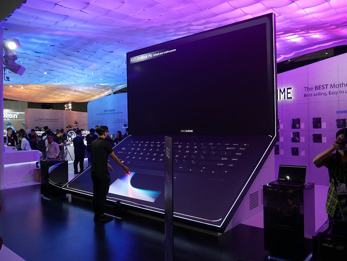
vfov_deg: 46.8
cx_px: 174
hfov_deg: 59.9
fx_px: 301
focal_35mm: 30
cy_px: 130
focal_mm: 15
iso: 200
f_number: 3.6
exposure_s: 1/125
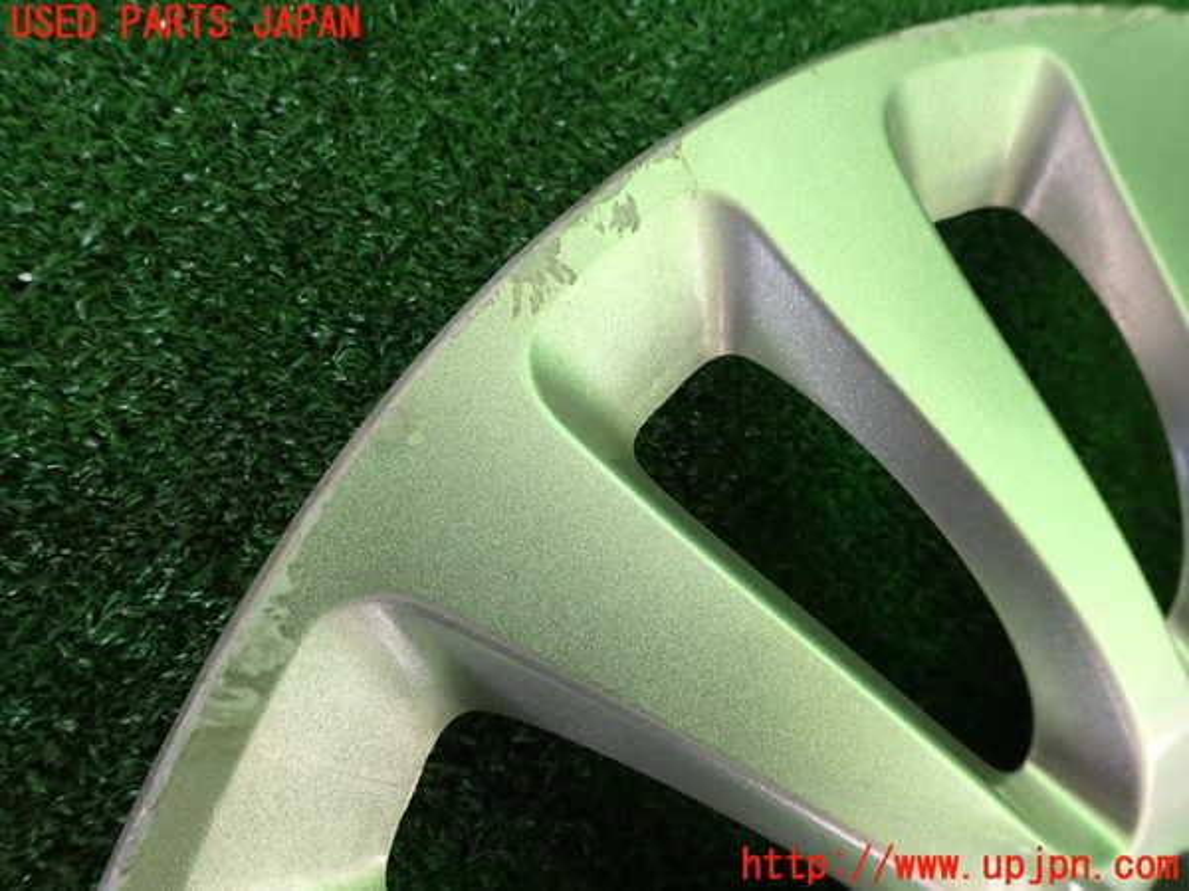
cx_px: 594
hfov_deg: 69.4
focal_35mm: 25
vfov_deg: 54.9
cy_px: 446
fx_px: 859
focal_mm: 4.5
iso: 100
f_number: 2.8
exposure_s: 1/60
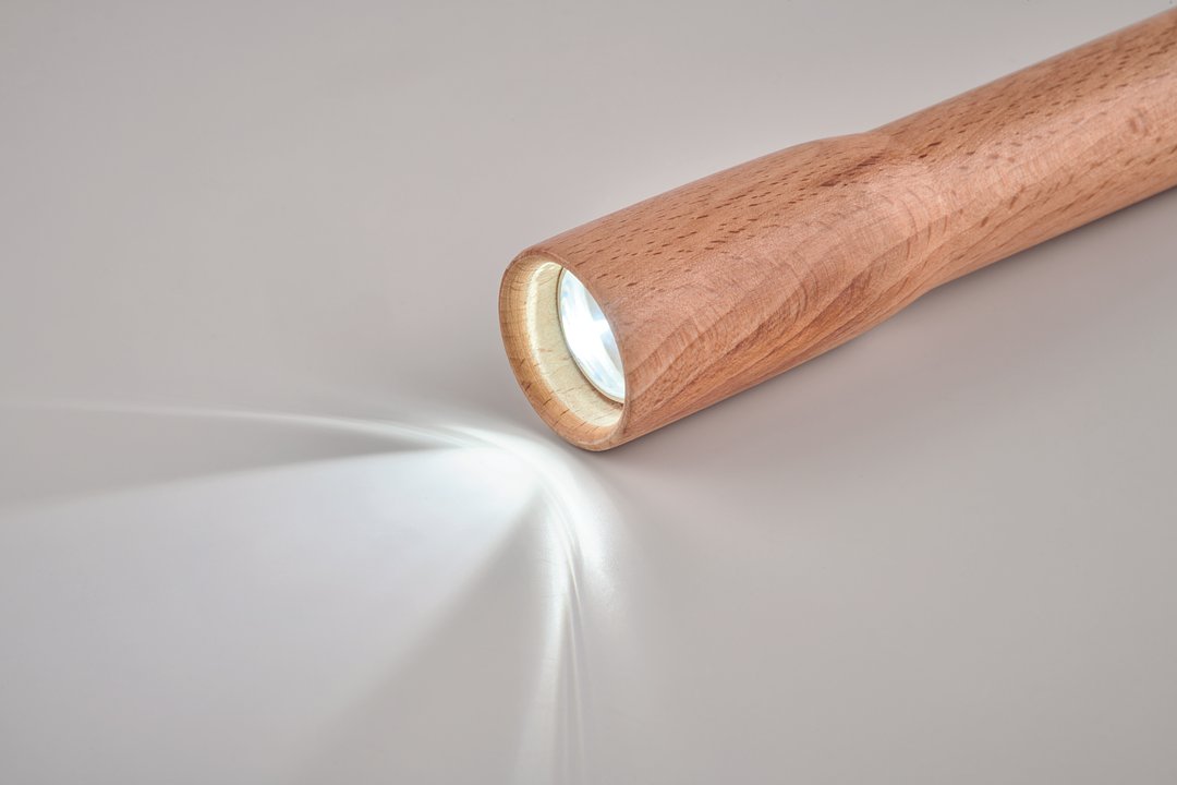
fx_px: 3433
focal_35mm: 105
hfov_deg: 19.5
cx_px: 588
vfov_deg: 13.0
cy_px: 392
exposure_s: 1/2.5
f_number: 29
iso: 125
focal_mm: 105
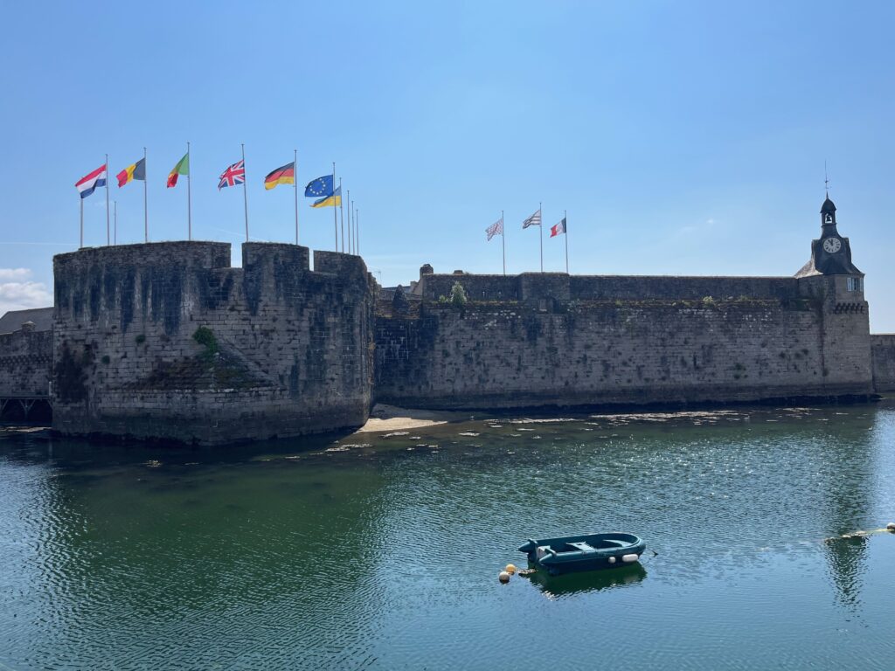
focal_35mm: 26
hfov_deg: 67.3
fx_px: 672
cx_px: 448
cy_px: 336
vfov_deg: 53.1
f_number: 1.6
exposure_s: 1/6897
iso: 50
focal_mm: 5.1
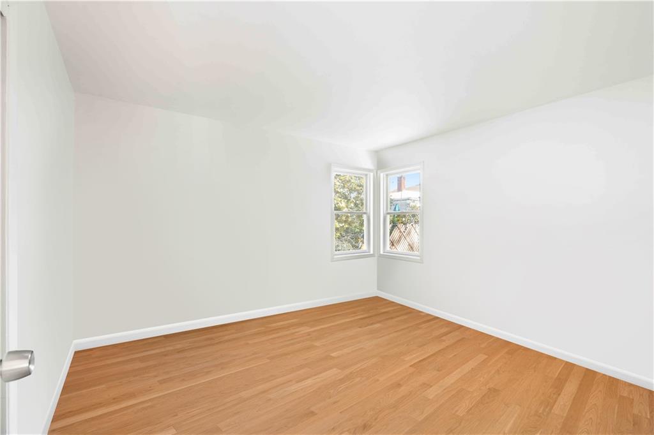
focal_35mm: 16
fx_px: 291
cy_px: 218
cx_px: 327
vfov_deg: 73.7
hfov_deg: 96.8
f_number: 10
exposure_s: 6
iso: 250
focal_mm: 16
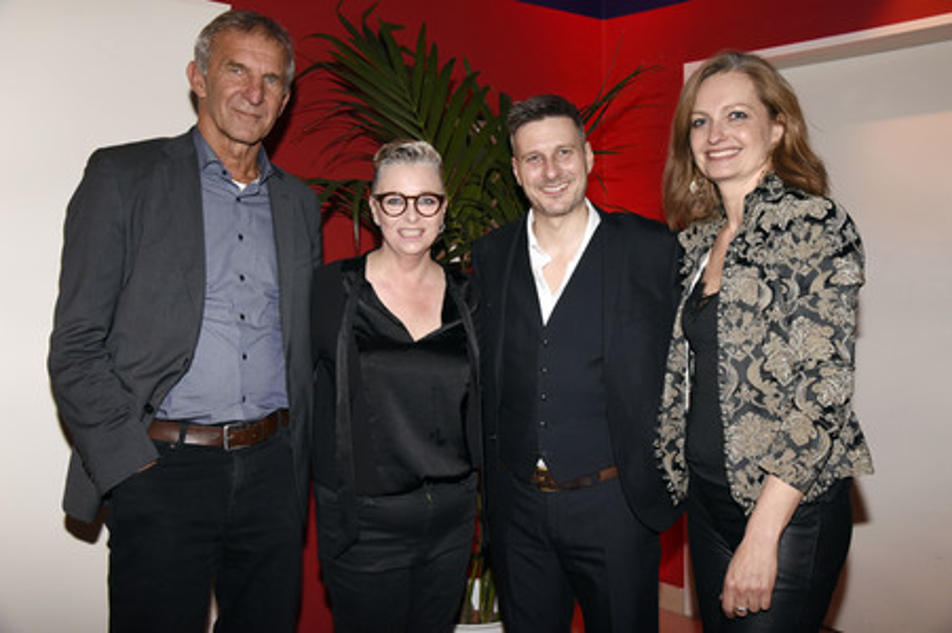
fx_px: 925
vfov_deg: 37.8
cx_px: 476
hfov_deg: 54.5
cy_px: 316
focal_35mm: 35
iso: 2500
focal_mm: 35
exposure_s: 1/60
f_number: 6.3
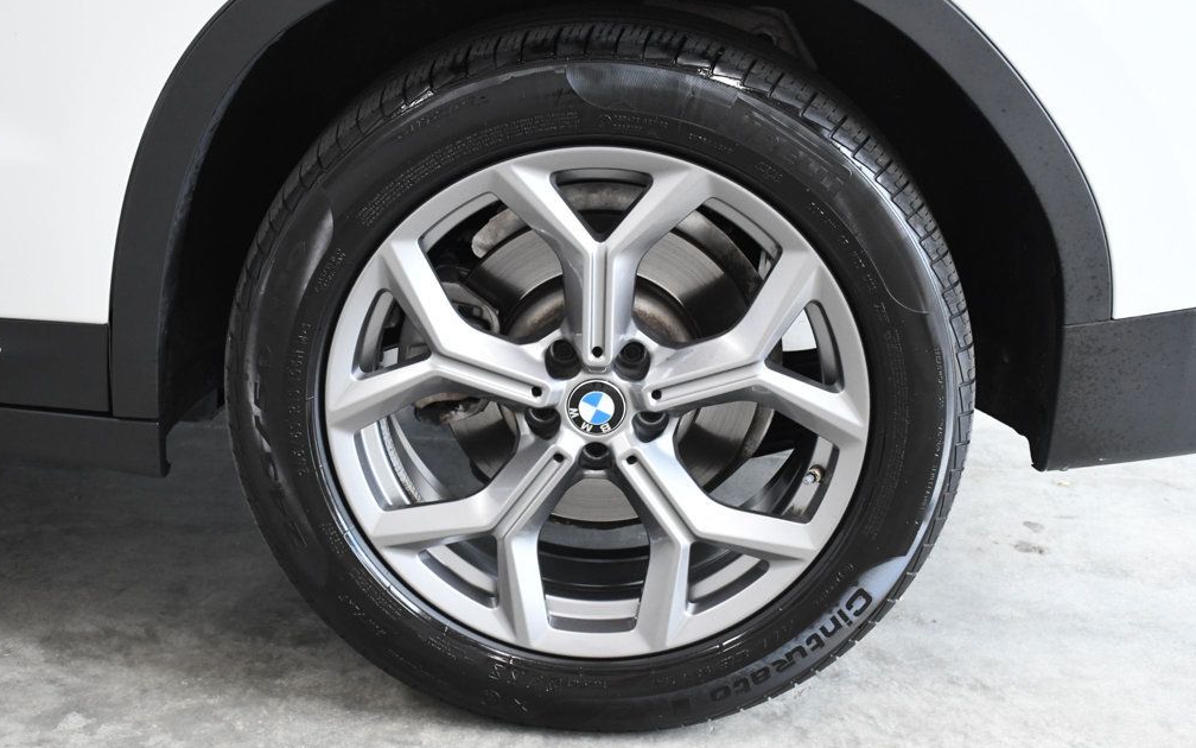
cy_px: 360
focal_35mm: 59
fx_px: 1923
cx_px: 592
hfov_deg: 34.5
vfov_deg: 22.0
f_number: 8
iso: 2500
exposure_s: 1/250
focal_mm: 38
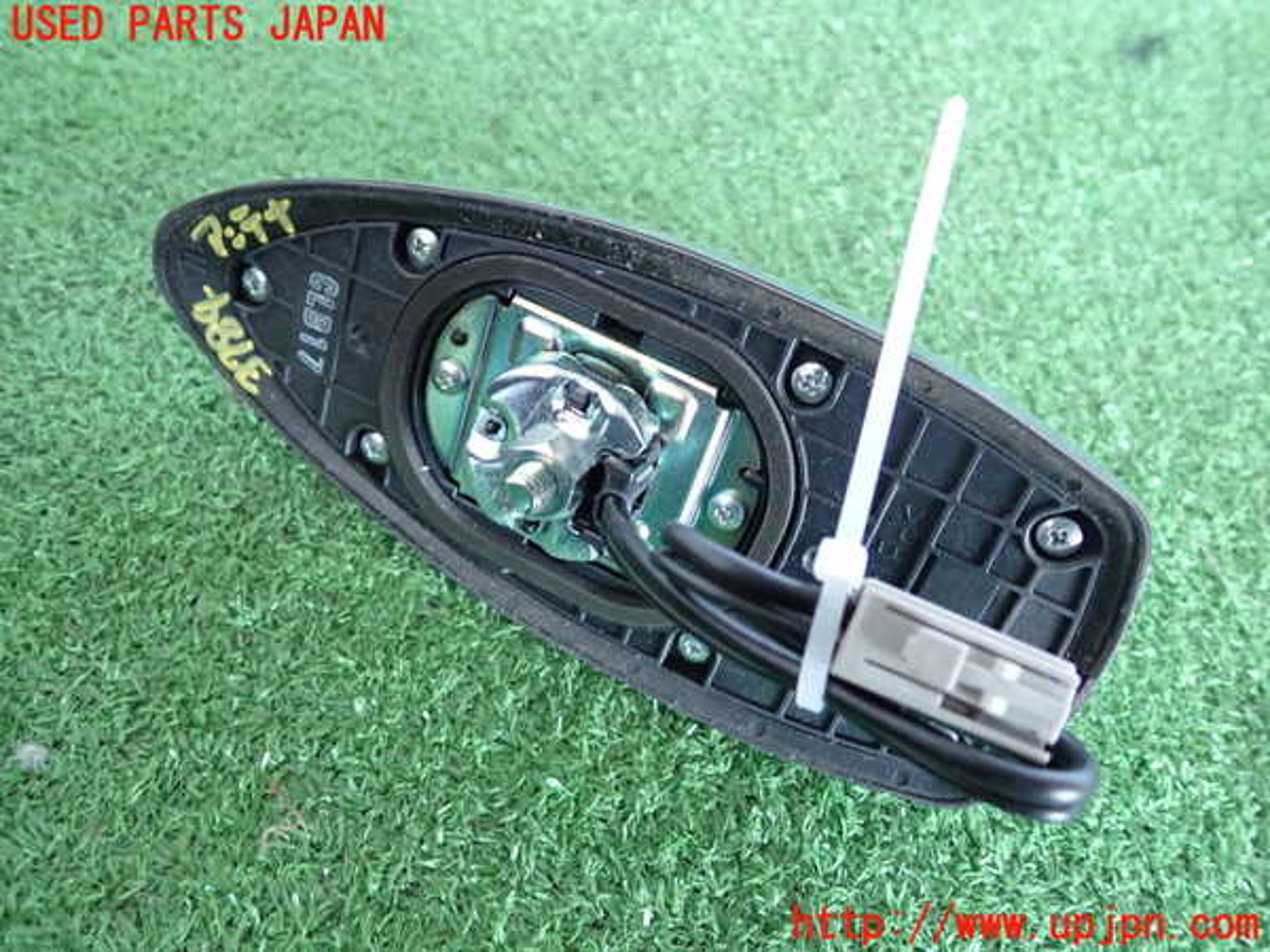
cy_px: 476
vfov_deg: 46.8
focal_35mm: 30
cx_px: 635
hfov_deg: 60.0
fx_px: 1101
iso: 500
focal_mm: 5.4
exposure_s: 1/30
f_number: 2.3
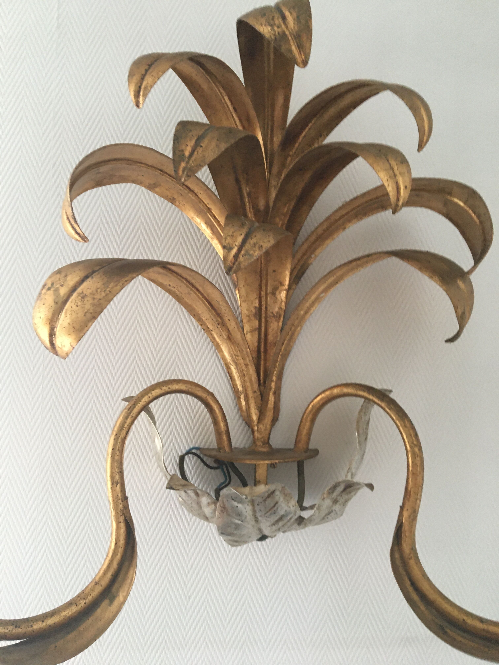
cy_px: 332
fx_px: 557
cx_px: 250
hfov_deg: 48.2
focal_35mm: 29
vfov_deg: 61.7
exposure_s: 1/33
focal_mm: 4.15
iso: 160
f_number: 2.2
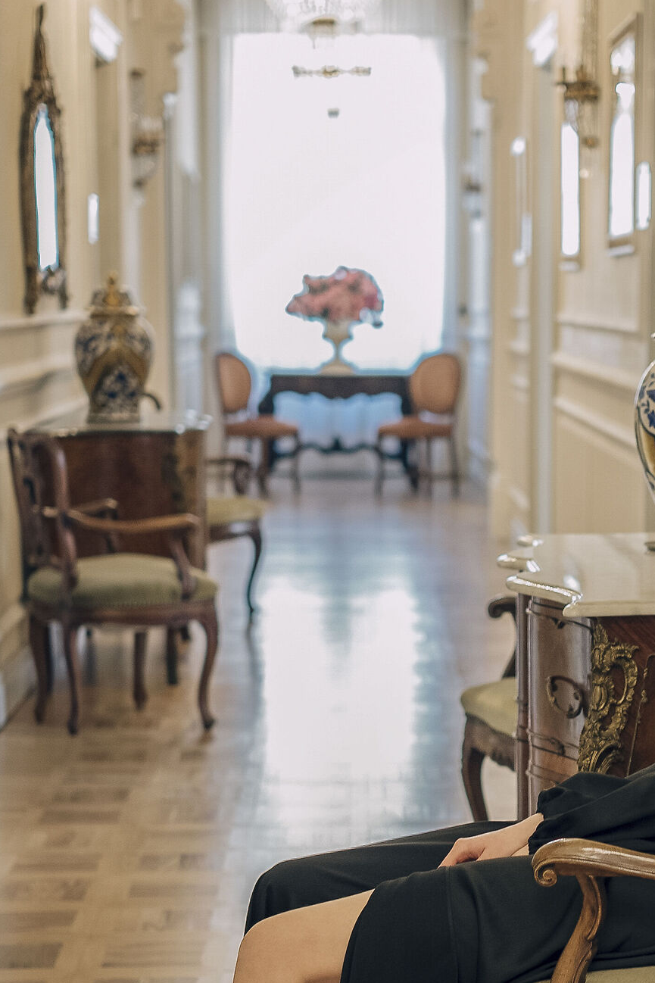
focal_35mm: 98
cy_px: 671
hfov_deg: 13.9
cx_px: 556
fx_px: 2675
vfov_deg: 20.7
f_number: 1.8
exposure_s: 1/80
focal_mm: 35
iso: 400
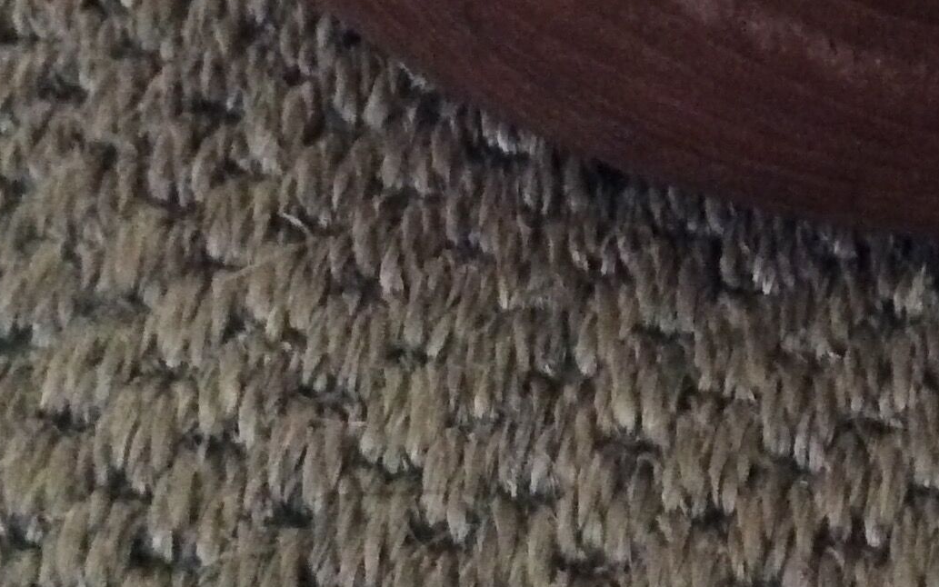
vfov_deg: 15.3
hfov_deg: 23.8
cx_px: 807
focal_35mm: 85
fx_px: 2176
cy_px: 138
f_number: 2.4
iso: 800
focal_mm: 3.3
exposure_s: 1/17
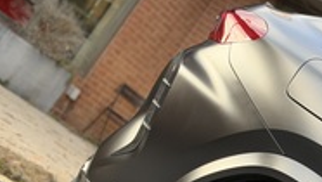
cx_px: 305
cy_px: 263
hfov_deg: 17.8
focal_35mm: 118
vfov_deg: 10.0
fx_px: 1008
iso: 100
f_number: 1.78
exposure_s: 1/193
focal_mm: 6.76
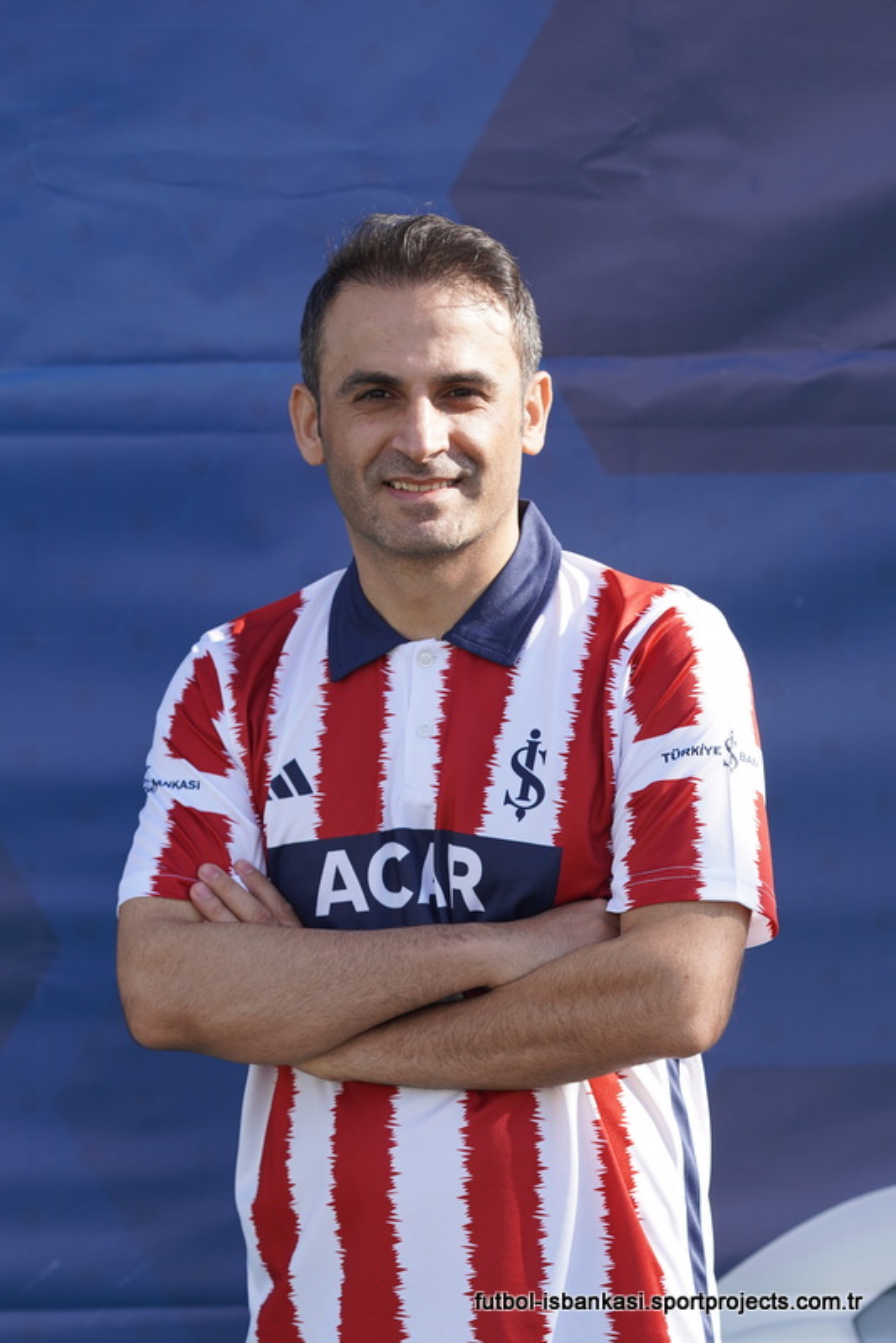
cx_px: 448
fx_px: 4289
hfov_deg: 11.9
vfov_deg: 17.8
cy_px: 672
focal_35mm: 115
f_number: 4
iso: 100
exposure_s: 1/250
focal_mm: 115
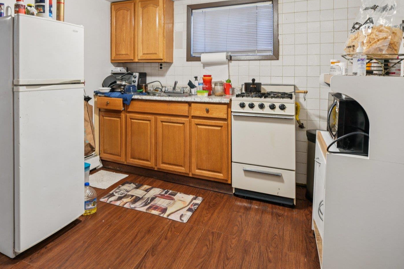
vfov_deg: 49.6
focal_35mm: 25
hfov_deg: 69.7
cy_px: 73
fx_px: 280
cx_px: 138
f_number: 8
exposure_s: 1/3
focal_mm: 17
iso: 320
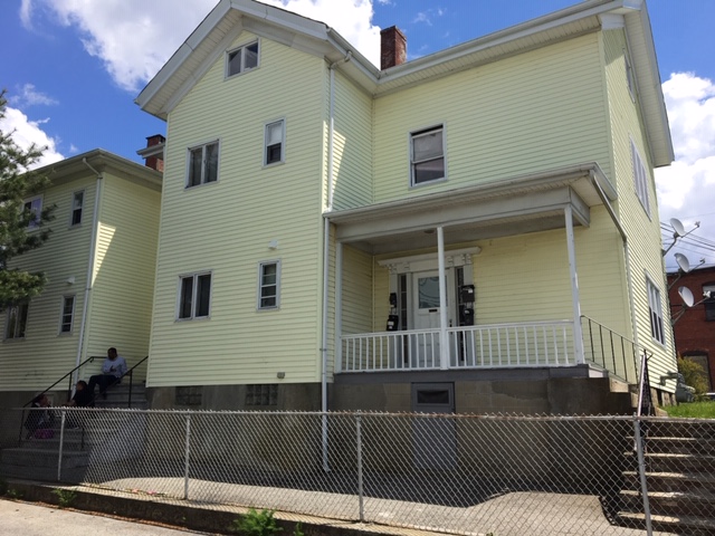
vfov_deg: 48.2
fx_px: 599
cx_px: 358
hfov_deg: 61.7
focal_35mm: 29
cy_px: 268
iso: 25
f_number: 2.2
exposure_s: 1/1538
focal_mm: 4.15
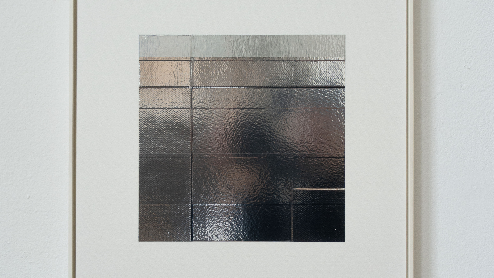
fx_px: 498
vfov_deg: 31.2
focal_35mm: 38
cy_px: 142
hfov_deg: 52.8
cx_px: 248
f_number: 2.8
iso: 125
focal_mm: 8.8
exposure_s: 1/80
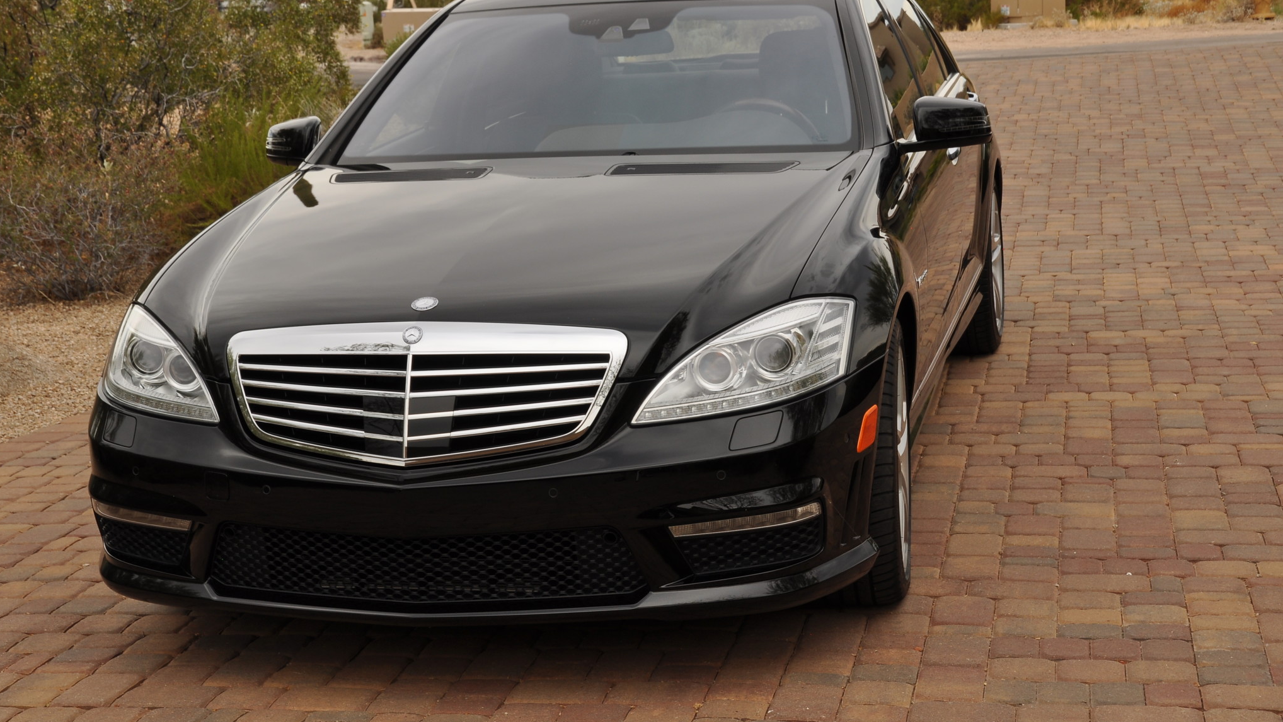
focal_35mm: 60
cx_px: 638
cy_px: 322
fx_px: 2041
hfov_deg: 34.9
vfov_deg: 20.0
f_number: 13
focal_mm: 38
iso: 200
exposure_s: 1/125
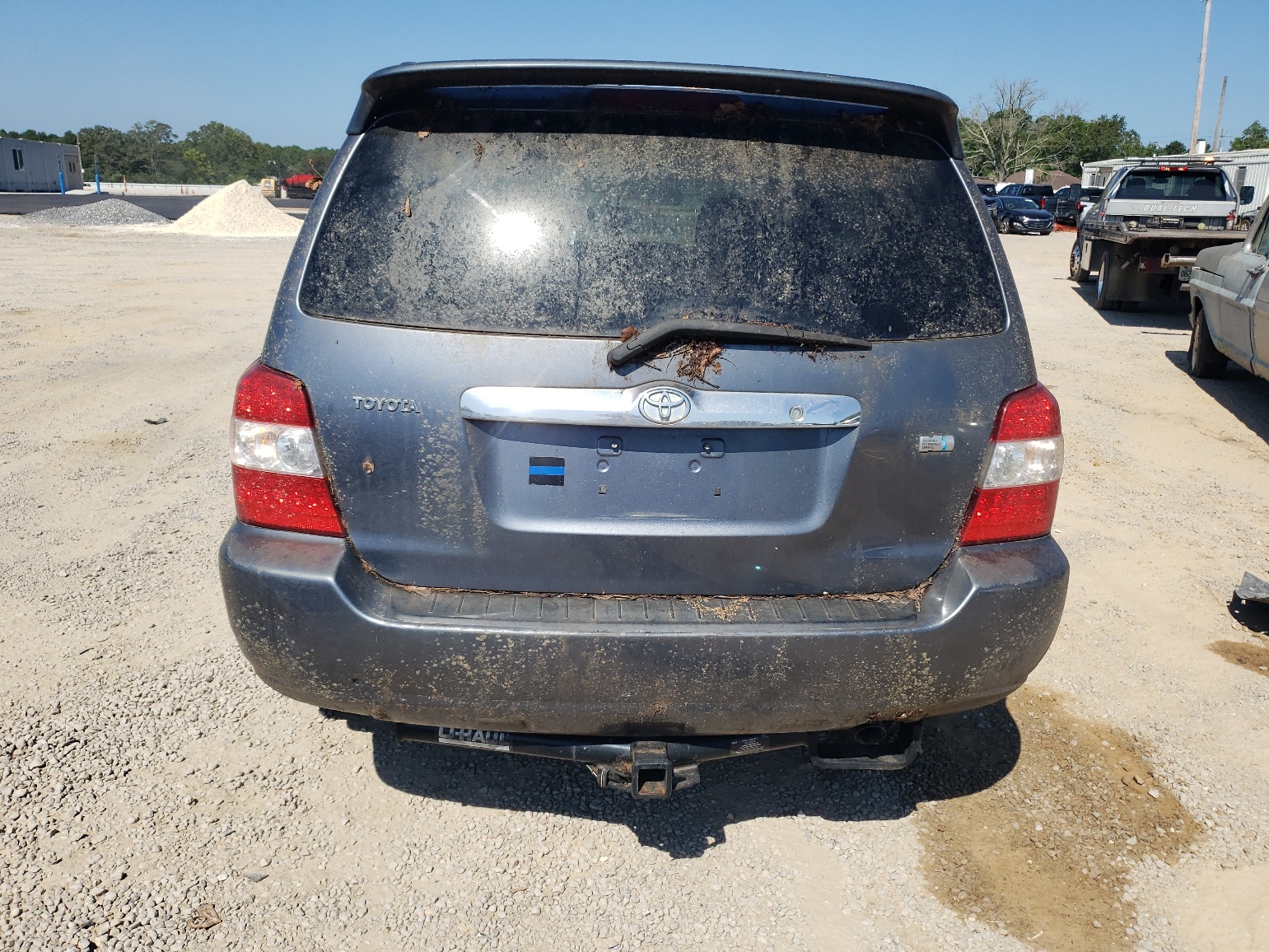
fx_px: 990
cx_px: 625
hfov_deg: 65.3
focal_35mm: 27
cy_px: 468
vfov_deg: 51.4
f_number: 1.5
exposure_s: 1/3333
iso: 50
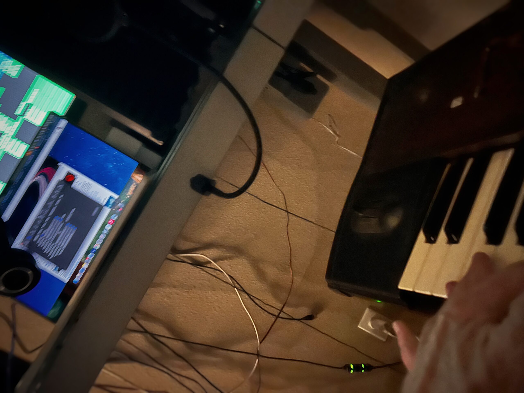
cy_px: 196
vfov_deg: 53.1
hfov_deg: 67.3
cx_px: 262
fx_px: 394
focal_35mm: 26
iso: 2500
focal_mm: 5.7
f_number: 1.5
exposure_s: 1/15
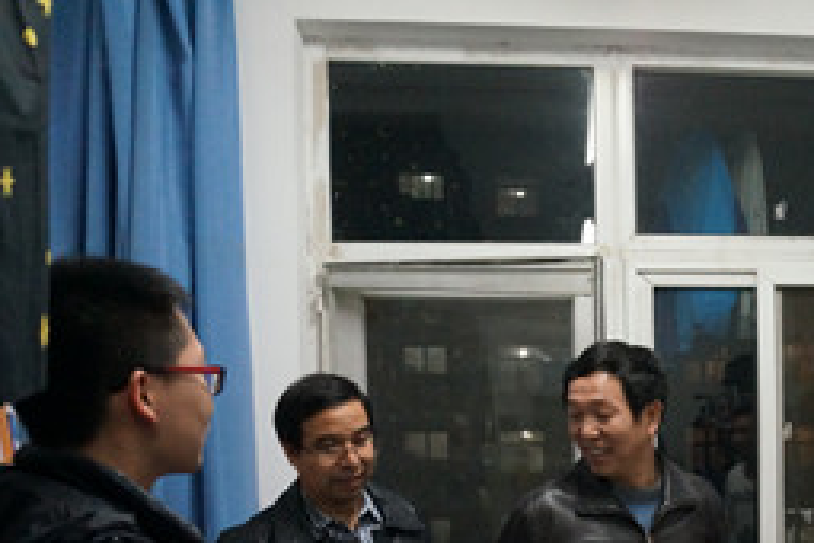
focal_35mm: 47
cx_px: 712
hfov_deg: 39.3
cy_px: 492
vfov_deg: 27.6
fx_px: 1063
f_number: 3.5
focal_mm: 16
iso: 3200
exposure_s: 1/125
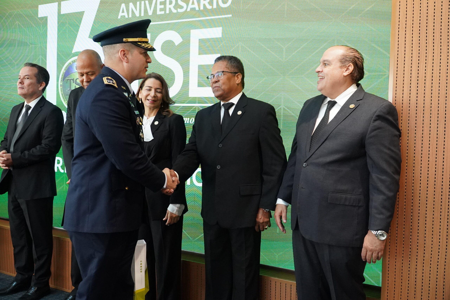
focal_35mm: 31
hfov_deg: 60.3
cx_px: 225
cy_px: 150
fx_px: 387
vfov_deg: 42.3
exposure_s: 1/320
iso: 5000
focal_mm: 21
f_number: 4.5
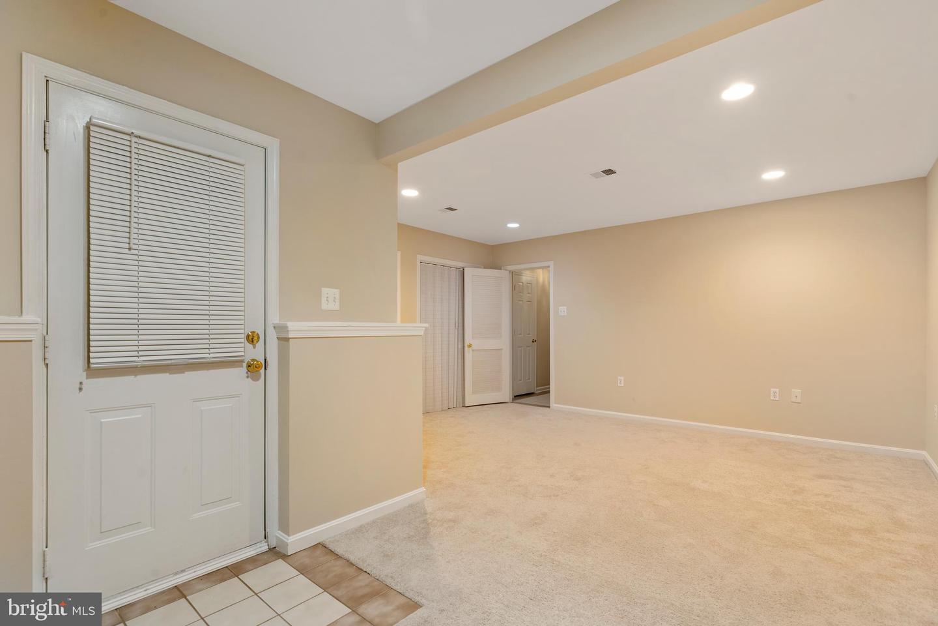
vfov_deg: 73.7
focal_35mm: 16
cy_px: 313
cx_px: 469
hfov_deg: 96.7
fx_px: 417
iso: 200
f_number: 8
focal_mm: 16
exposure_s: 1/1.25
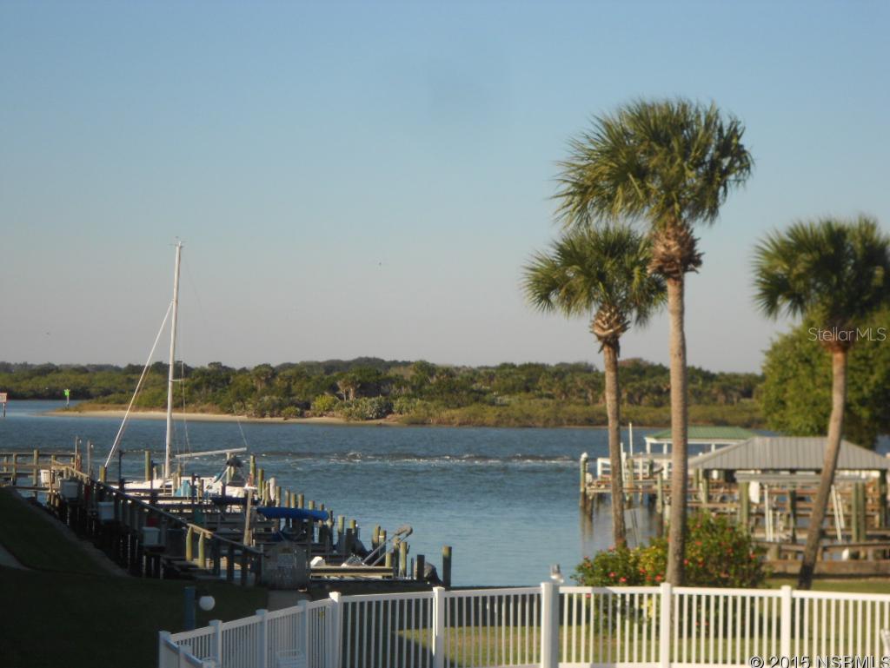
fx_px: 2907
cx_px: 445
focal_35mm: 113
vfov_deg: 13.1
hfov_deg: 17.4
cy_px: 334
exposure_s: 1/400
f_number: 6
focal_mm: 20.1
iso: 80
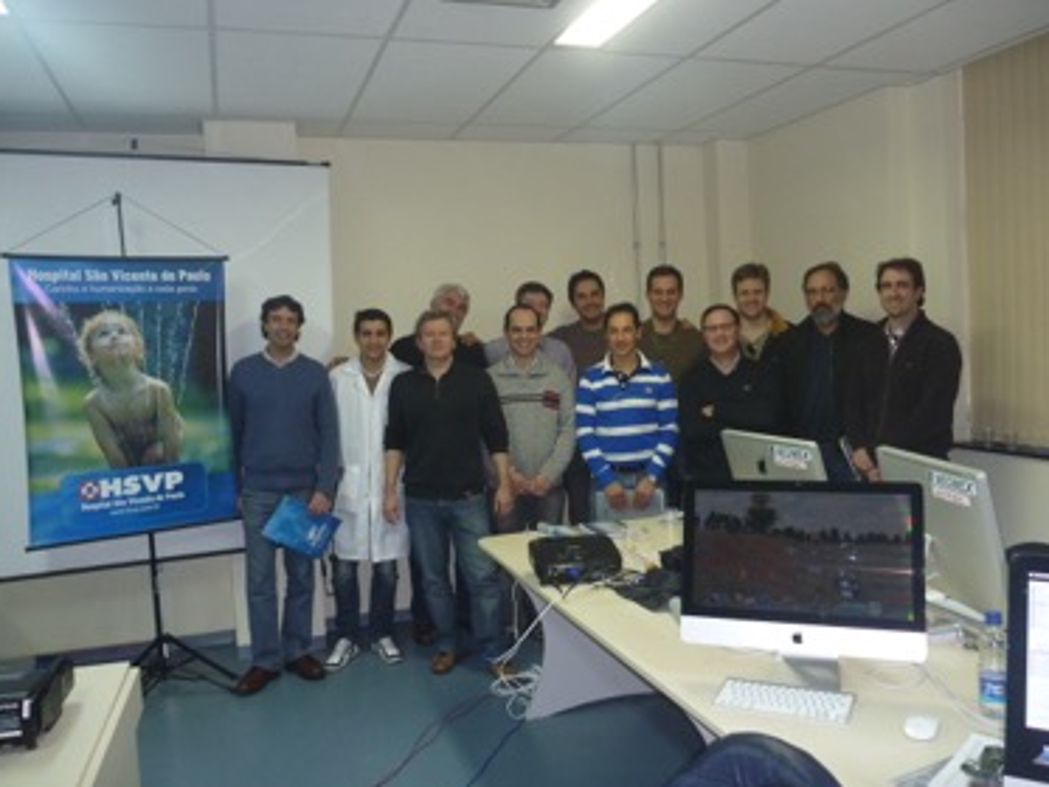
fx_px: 909
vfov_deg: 46.8
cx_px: 523
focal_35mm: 30
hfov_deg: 59.9
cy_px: 394
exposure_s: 1/30
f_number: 3.3
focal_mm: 4.9
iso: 200
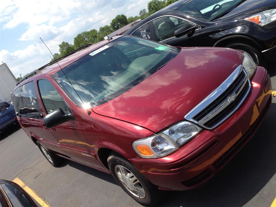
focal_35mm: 33
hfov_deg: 55.4
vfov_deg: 42.9
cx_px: 138
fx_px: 263
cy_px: 104
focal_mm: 4.13
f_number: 2.4
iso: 50
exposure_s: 1/1106
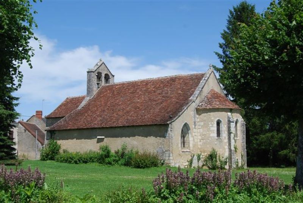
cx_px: 152
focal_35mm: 48
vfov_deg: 28.1
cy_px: 102
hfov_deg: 41.1
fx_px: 404
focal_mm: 32
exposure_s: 1/250
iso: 100
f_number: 8
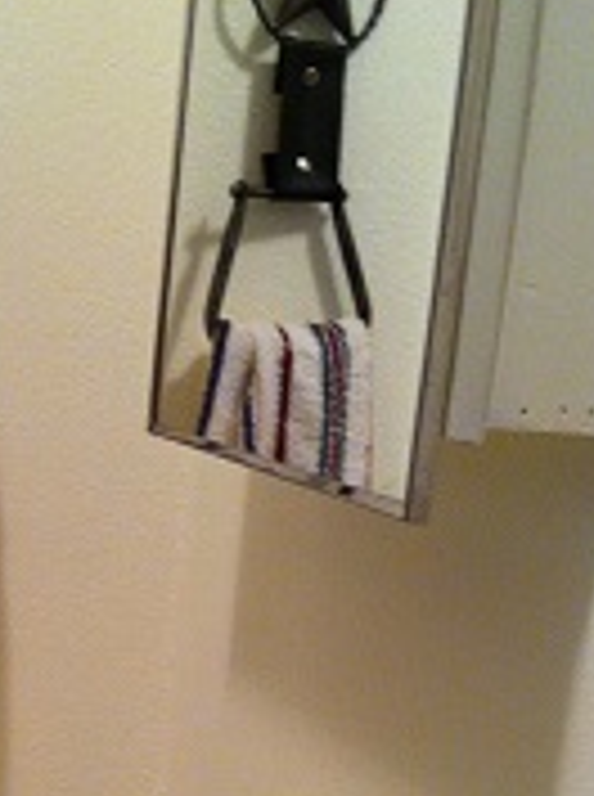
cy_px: 668
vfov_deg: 24.9
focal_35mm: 77
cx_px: 38
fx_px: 1768
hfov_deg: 18.7
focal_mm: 3.85
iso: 160
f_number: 2.8
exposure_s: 1/17
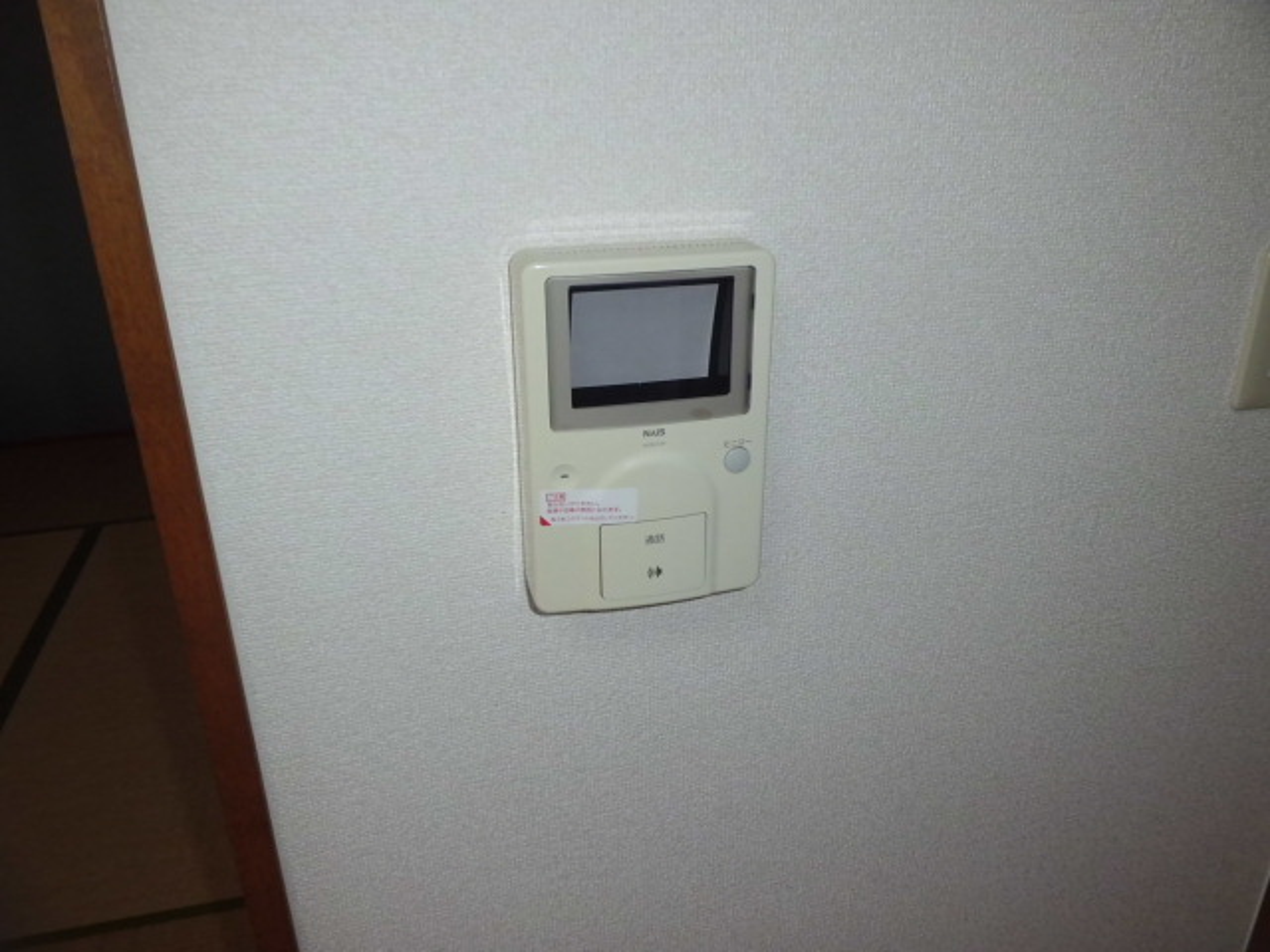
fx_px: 954
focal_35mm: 26
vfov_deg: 53.1
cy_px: 476
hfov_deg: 67.3
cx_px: 635
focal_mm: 4.7
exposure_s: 1/125
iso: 64
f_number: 2.8
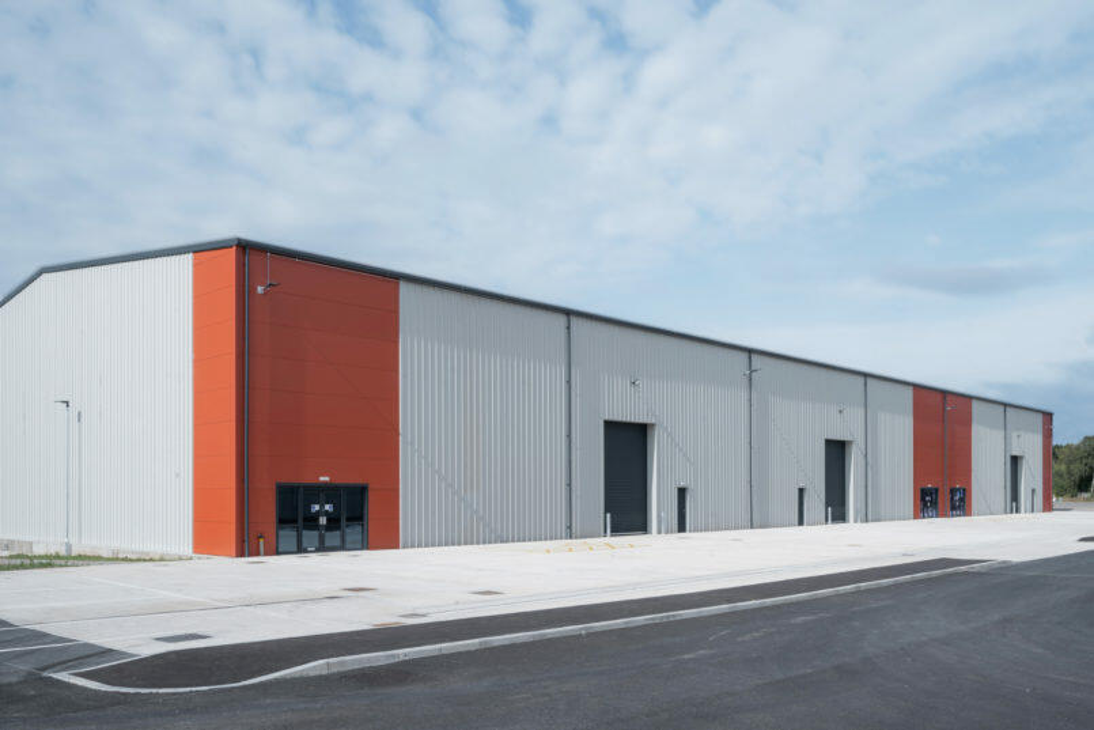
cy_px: 365
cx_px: 547
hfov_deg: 66.4
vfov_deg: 47.2
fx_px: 836
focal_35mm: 28
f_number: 16
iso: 31
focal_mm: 27.5
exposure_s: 1/13
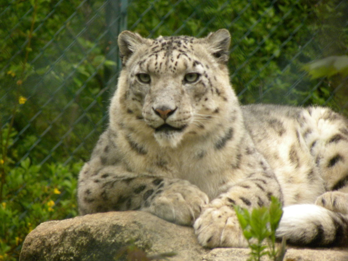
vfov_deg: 2.4
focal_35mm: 624
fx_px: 6273
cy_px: 130
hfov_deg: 3.2
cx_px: 174
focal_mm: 110.4
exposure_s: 1/186
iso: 348
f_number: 5
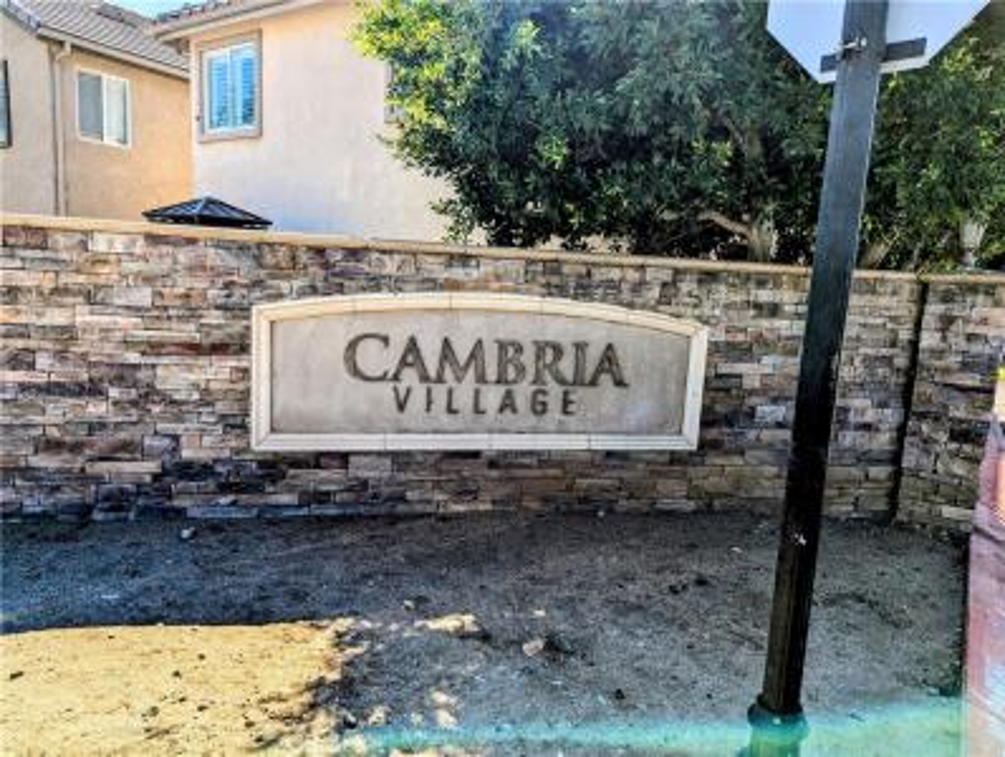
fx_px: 698
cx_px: 502
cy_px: 378
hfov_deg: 71.5
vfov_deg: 57.0
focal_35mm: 24
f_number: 1.85
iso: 44
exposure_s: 1/1179
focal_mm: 6.81
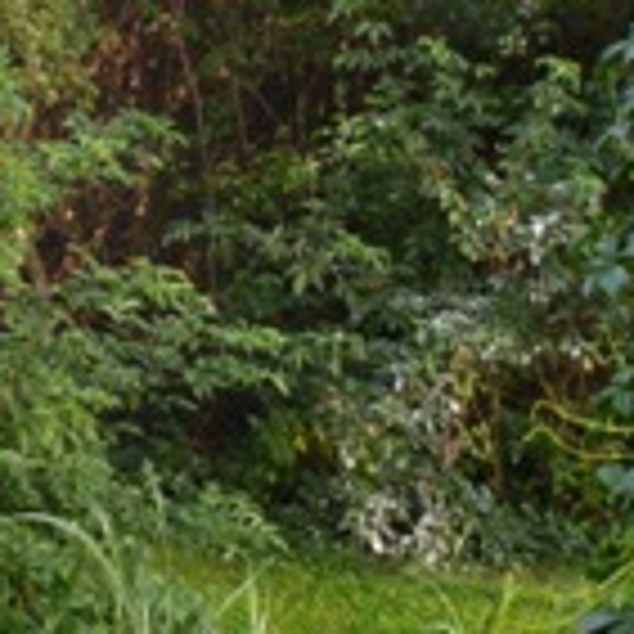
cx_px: 112
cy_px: -20
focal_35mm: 107
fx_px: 2217
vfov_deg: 15.9
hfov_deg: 16.1
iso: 80
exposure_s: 1/30
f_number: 3.5
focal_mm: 5.7
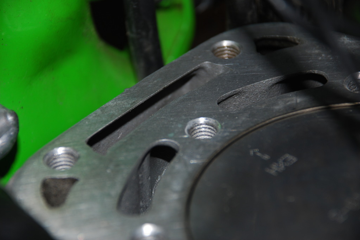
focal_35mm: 204
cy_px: 120
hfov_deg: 10.1
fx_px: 2035
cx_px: 180
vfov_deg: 6.8
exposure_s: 1/125
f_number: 5.6
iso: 100
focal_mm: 135
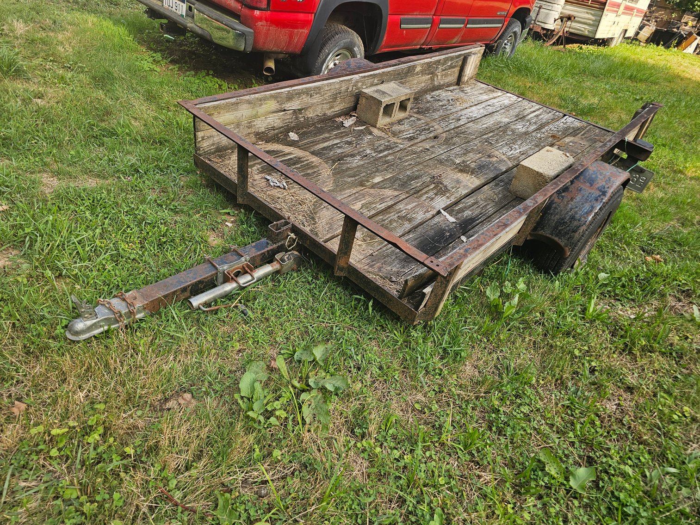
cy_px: 262
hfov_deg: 73.9
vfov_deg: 58.9
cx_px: 350
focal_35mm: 23
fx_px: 465
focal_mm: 6.3
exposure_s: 1/180
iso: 20
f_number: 1.7
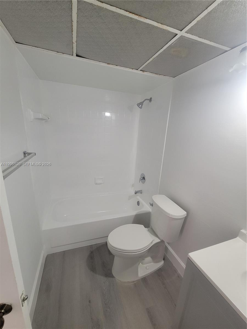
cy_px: 164
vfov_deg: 106.2
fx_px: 124
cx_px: 124
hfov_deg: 89.9
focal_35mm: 13
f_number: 2.2
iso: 320
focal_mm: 2.2
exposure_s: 1/40
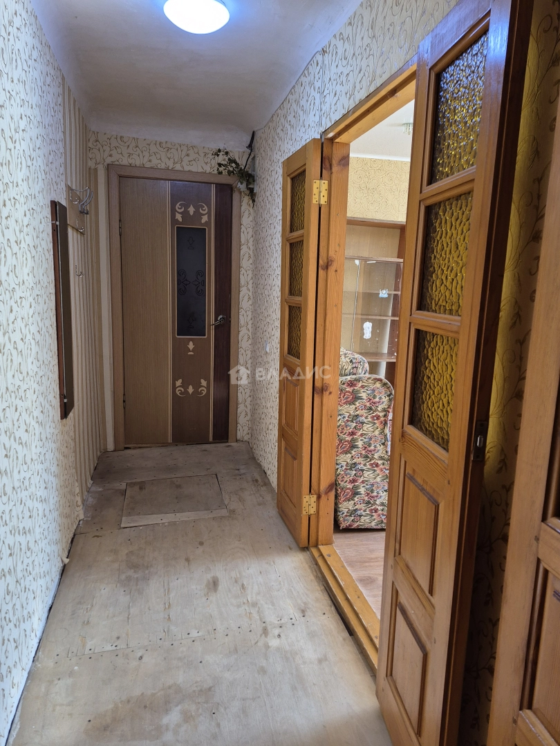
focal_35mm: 23
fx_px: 496
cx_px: 280
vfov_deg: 73.9
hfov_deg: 58.9
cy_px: 373
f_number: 1.8
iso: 160
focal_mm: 5.4
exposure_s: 1/100
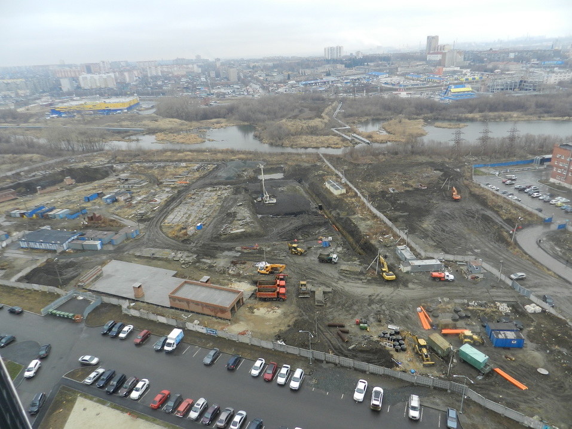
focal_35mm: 23
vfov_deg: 58.9
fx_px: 380
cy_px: 214
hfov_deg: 73.9
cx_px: 286
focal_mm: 4
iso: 160
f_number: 3.4
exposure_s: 1/320
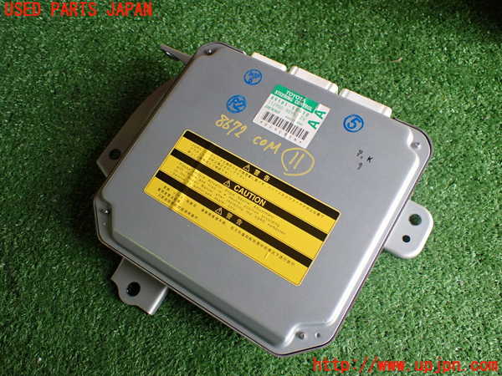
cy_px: 188
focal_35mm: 30
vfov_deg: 46.8
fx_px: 435
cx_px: 251
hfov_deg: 60.0
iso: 250
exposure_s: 1/125
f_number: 2.3
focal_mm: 5.4
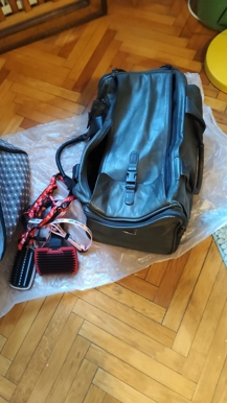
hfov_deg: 43.9
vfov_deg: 71.9
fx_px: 278
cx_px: 83
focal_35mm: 26
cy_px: 207
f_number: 1.65
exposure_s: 1/16.7
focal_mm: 6.19
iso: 2500
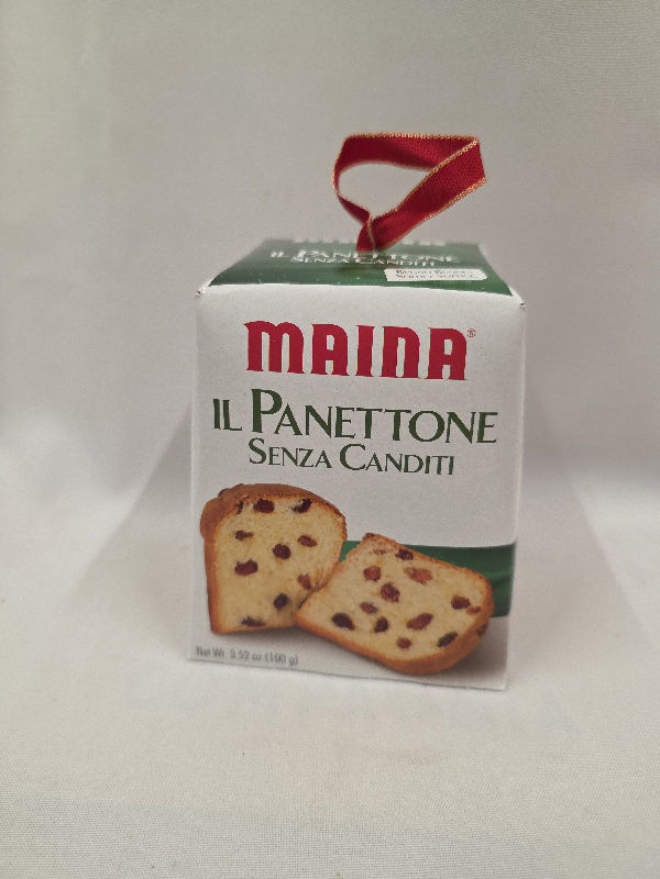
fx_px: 585
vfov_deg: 73.9
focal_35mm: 23
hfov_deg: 58.9
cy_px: 440
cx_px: 330
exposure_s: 1/101
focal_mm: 6.3
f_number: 1.7
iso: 400
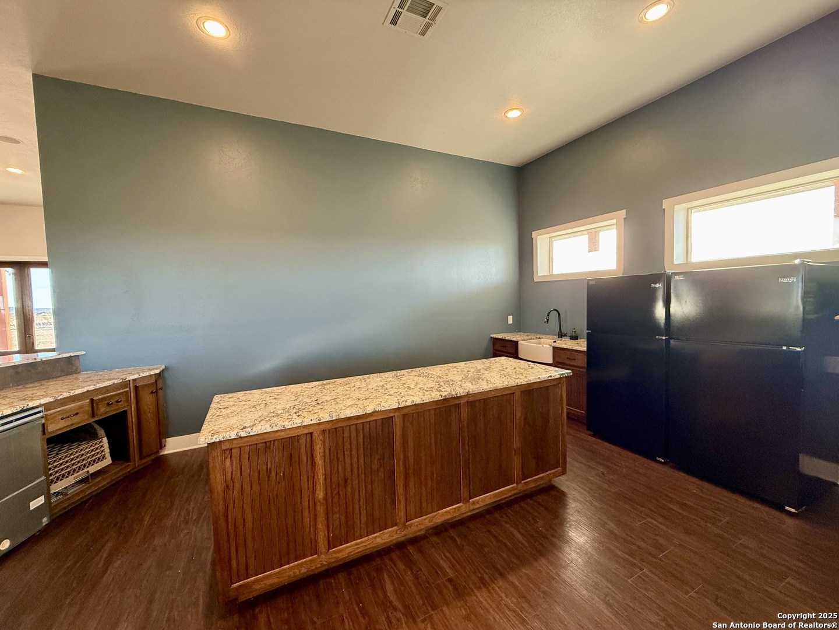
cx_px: 420
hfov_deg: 102.1
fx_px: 339
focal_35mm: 14
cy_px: 315
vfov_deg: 85.7
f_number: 2.2
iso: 320
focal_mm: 2.22
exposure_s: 1/120
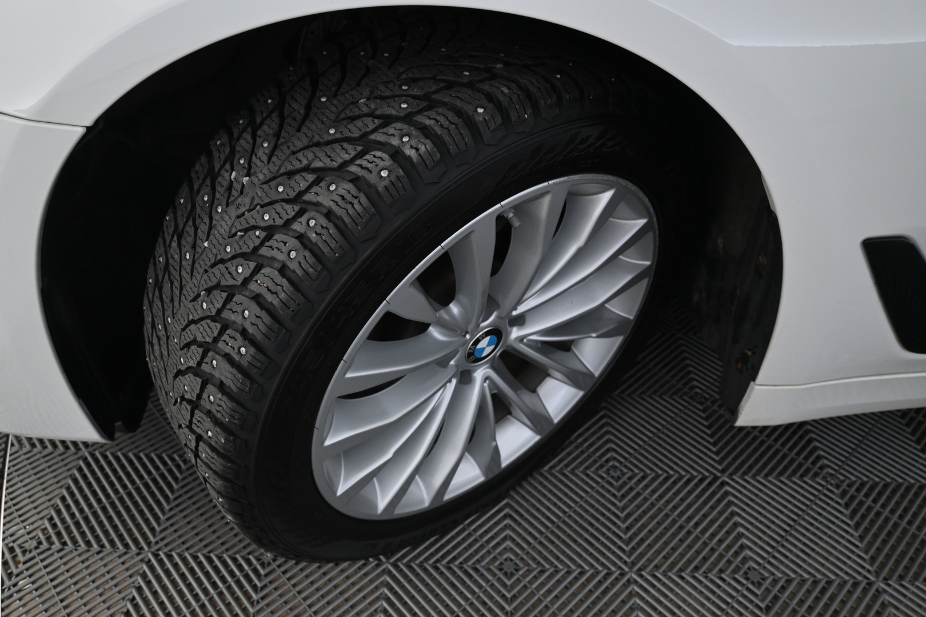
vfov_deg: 47.9
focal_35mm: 27
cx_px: 463
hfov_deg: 67.4
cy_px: 308
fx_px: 694
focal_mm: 18
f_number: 3.5
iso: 500
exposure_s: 1/50
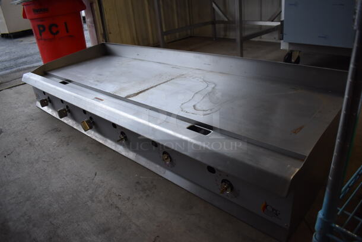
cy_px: 121
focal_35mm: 27
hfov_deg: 67.3
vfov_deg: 48.0
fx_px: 272
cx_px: 181
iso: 800
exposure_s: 1/200
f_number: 3.5
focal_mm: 18
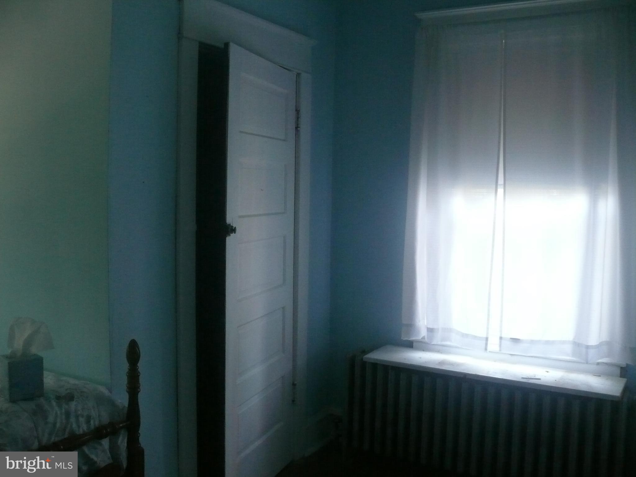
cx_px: 318
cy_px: 238
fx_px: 643
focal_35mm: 35
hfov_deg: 52.6
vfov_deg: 40.7
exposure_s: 1/40
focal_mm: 7.4
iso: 400
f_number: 2.8
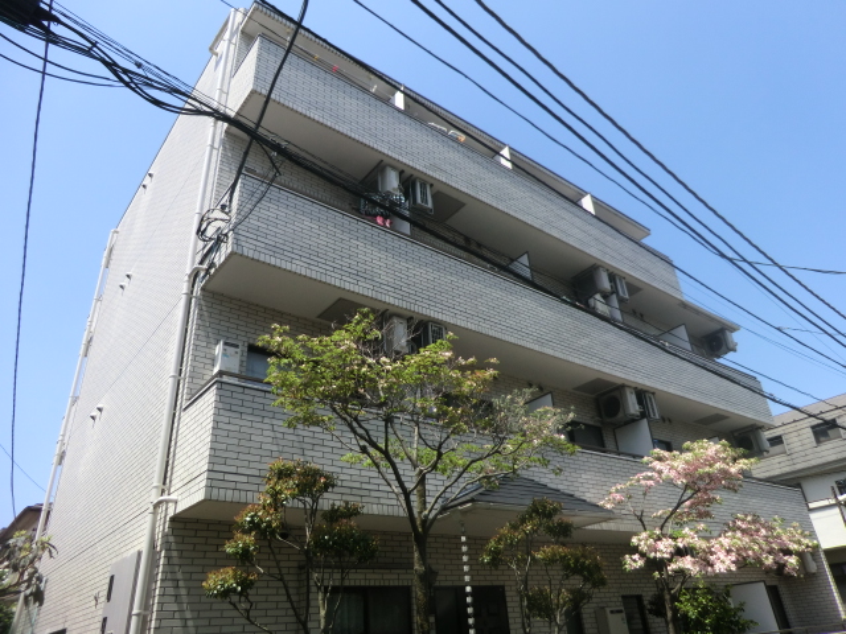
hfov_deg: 71.6
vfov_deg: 56.8
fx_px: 587
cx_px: 423
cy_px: 317
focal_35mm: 24
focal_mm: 4.3
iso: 80
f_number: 3.2
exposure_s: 1/1000
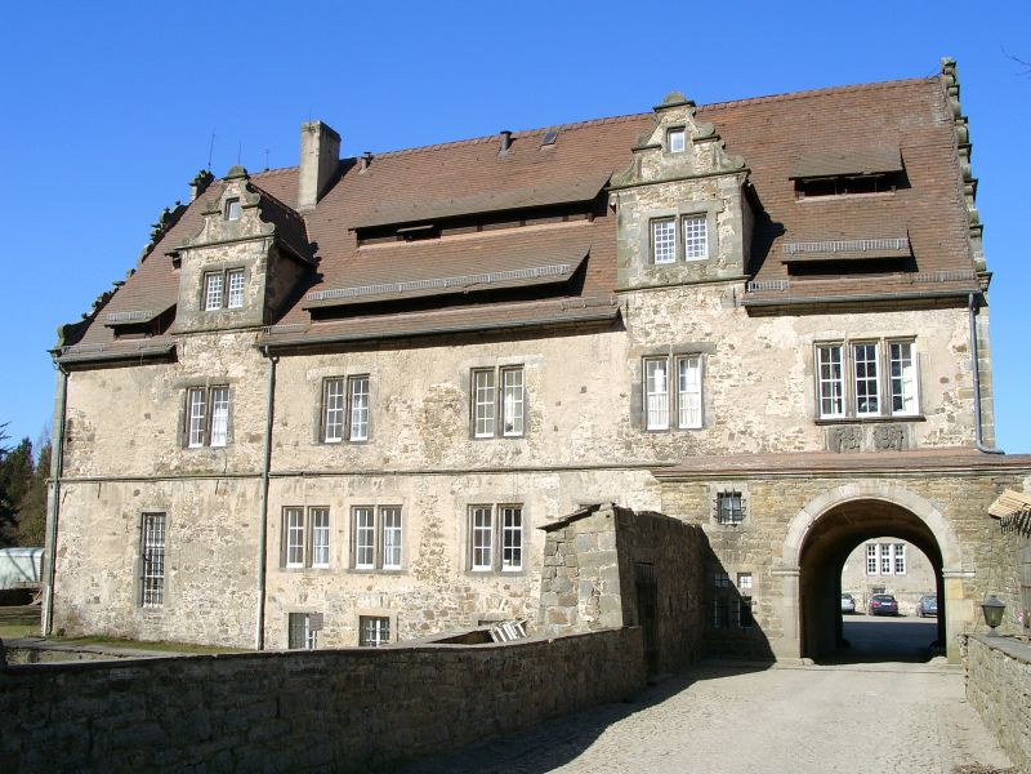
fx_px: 1013
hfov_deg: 54.0
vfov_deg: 41.8
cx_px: 516
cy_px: 387
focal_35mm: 34
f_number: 4
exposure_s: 1/749
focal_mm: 7.13
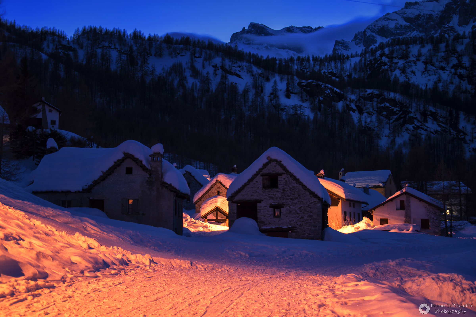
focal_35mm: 51
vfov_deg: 26.5
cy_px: 158
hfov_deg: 38.9
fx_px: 674
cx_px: 238
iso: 100
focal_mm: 34
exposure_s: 8
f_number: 4.2
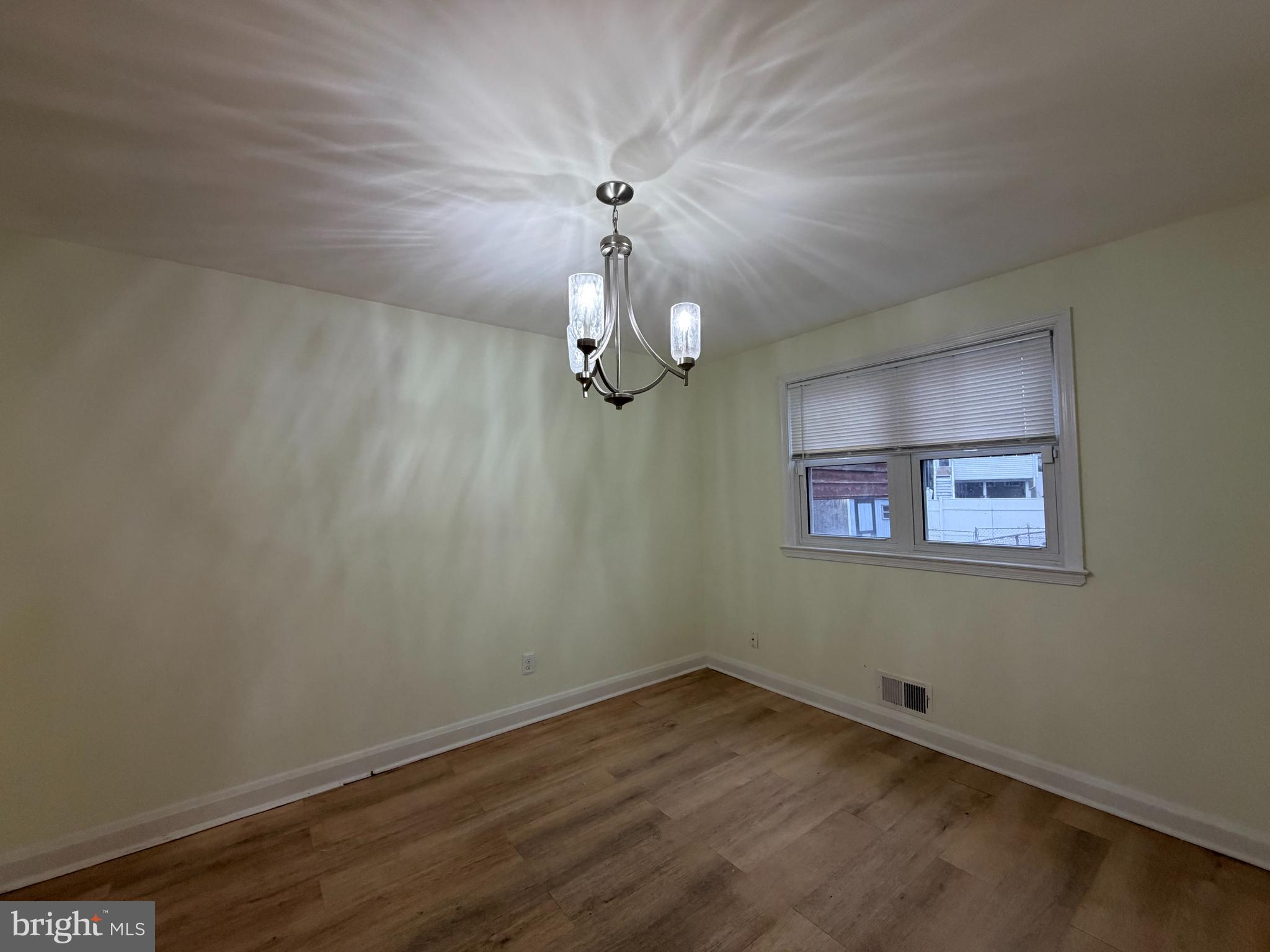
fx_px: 514
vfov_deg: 85.7
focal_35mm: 14
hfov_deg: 102.1
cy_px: 476
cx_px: 635
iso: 320
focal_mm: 2.22
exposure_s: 1/120
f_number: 2.2
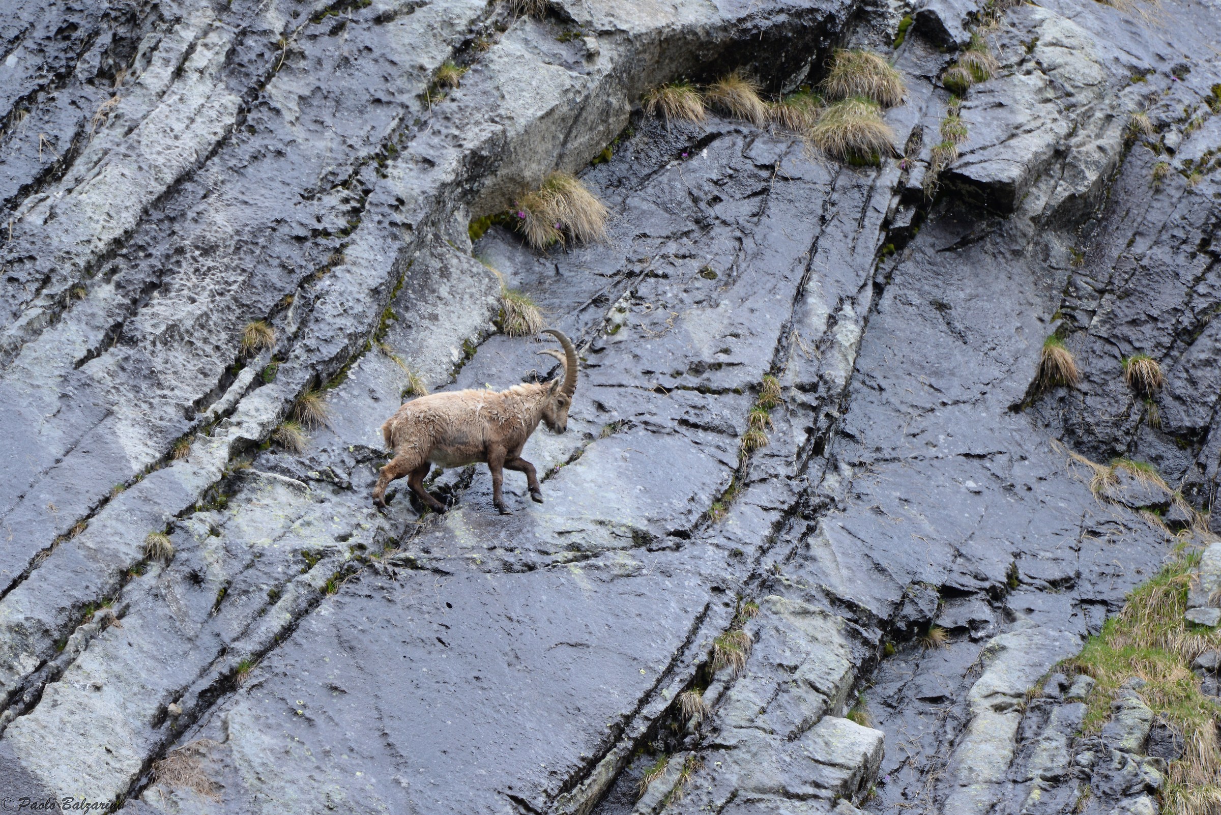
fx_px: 18660
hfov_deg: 3.7
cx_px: 610
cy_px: 408
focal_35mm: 550
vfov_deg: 2.5
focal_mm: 550
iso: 640
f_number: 8
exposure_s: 1/640
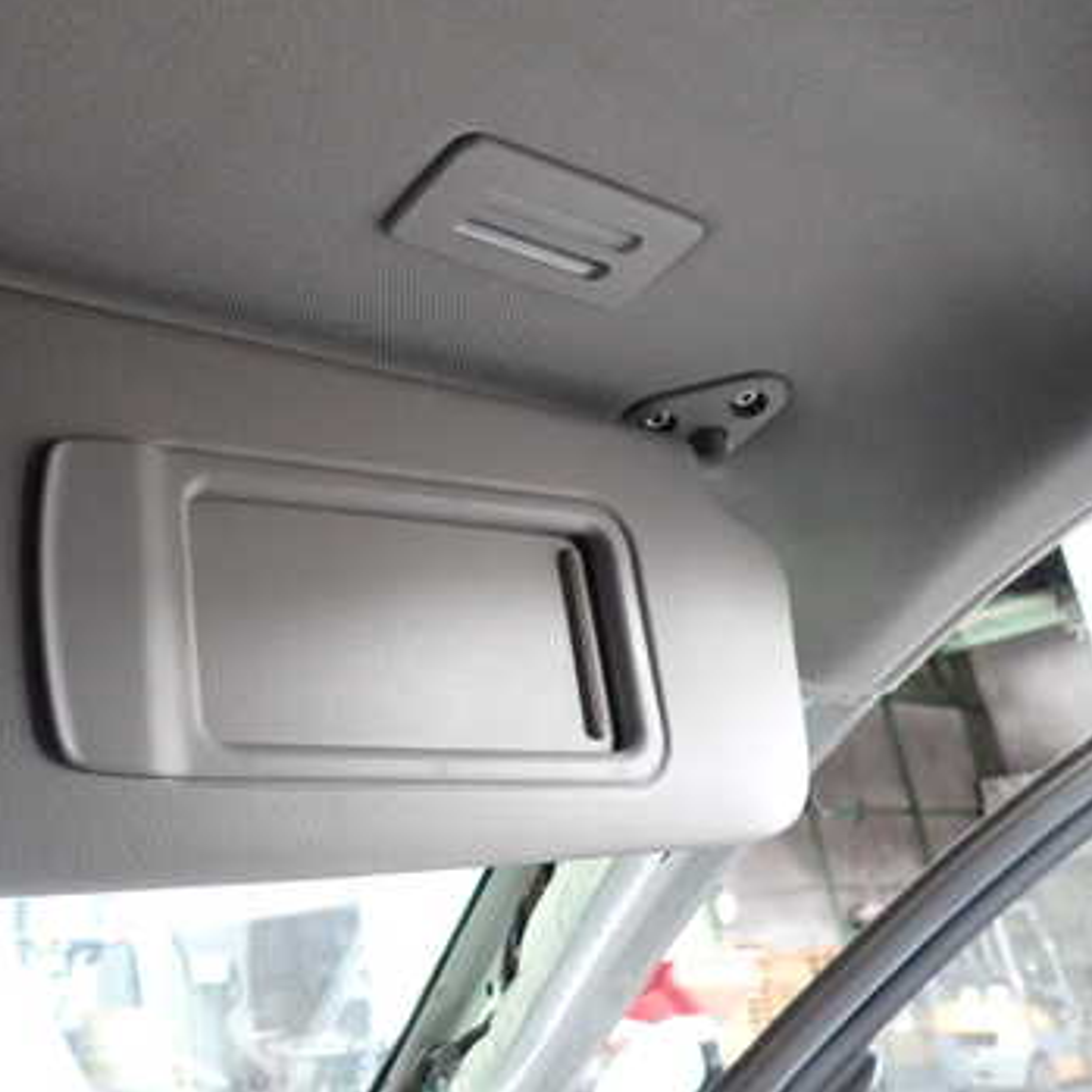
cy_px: 498
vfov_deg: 43.8
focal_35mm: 38
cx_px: 160
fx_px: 1356
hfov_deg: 41.2
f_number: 2
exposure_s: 1/60
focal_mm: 4.5
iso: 640
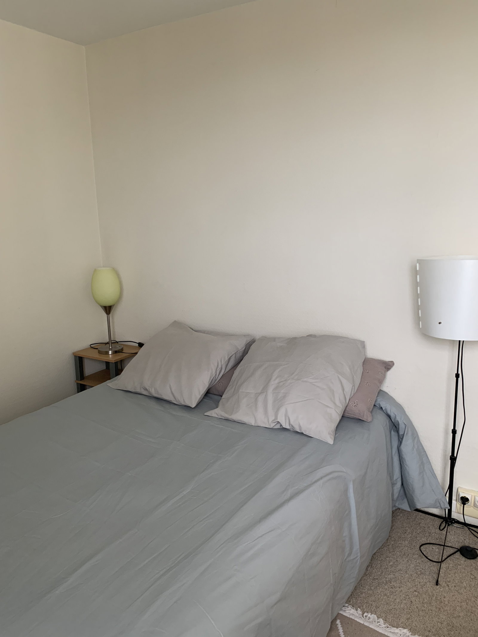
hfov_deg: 53.1
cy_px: 318
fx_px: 479
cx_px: 239
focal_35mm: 26
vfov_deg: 67.3
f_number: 1.8
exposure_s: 1/60
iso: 125
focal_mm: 4.25
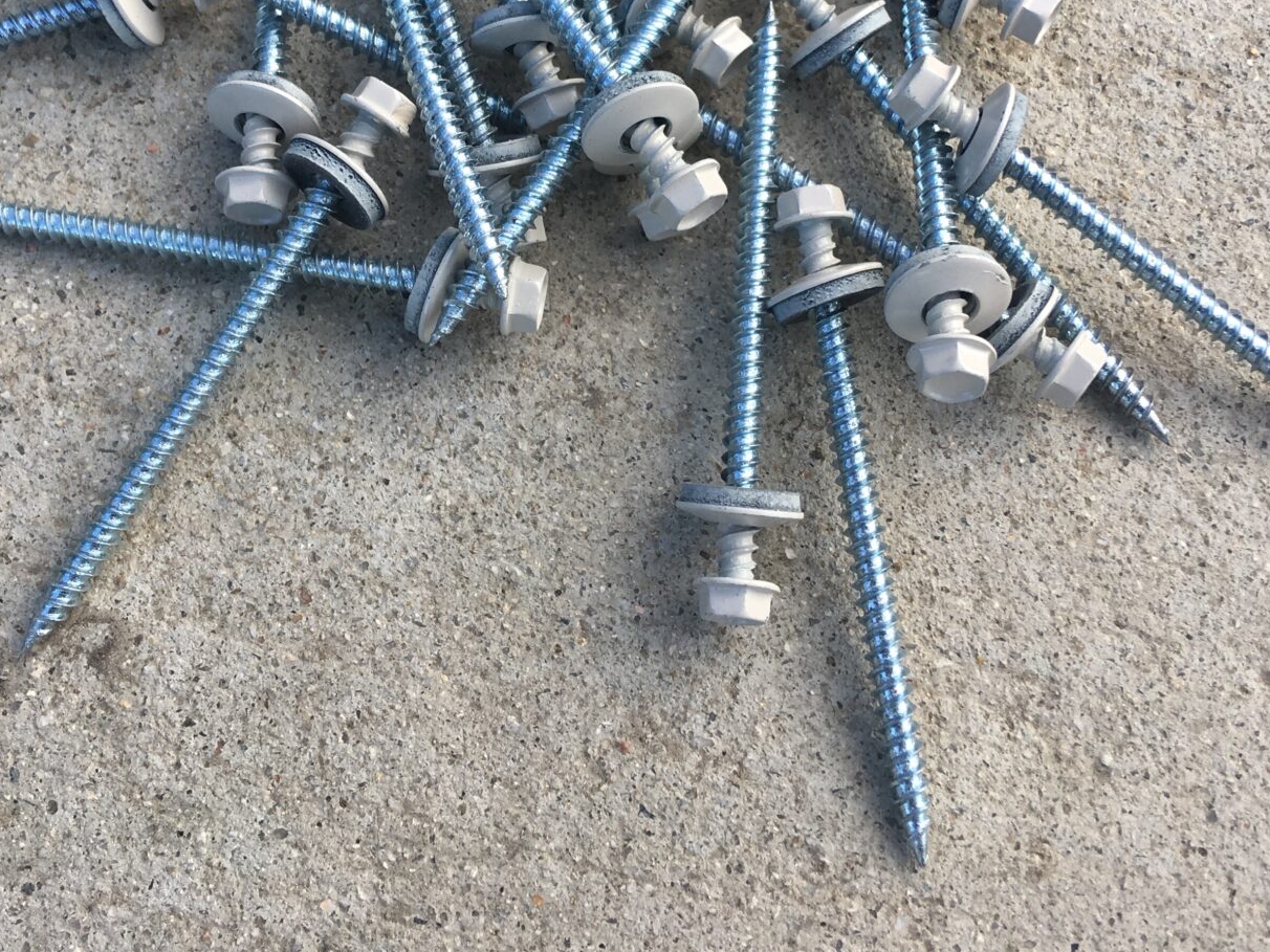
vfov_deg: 28.9
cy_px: 163
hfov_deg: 38.8
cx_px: 521
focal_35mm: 49
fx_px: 1798
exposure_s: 1/129
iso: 25
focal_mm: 4.15
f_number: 2.2
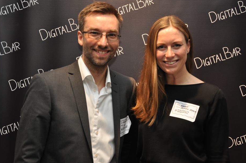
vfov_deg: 24.6
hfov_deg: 36.3
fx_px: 375
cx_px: 131
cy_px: 76
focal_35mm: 55
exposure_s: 1/60
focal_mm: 34
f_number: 4.2
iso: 800
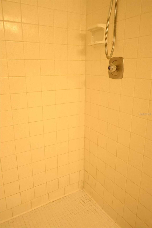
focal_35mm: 27
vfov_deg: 67.4
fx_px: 171
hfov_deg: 48.0
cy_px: 114
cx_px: 76
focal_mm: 18
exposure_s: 1/30
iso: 450
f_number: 4
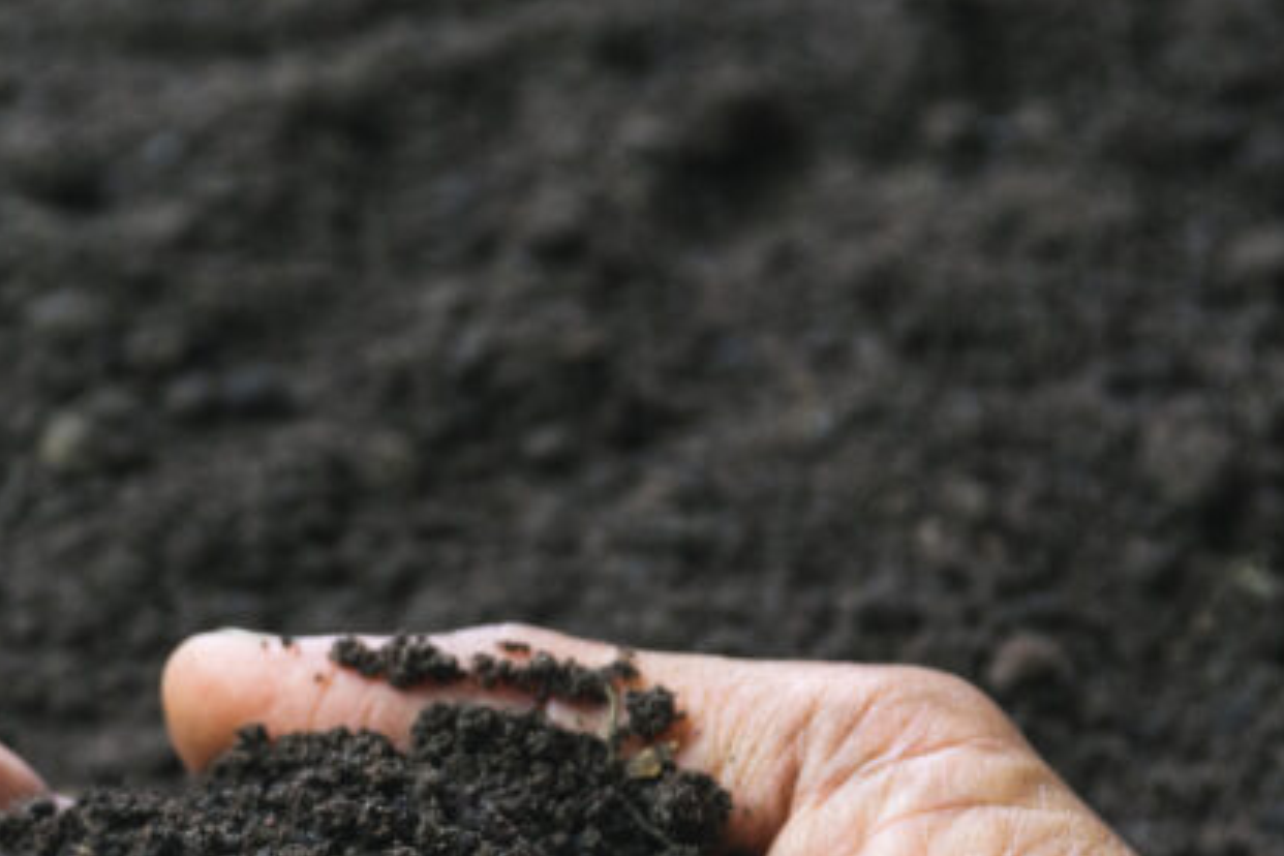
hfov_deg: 10.5
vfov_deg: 7.1
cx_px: -239
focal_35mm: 193
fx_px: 6883
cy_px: 901
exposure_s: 1/20
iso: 200
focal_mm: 52
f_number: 5.6
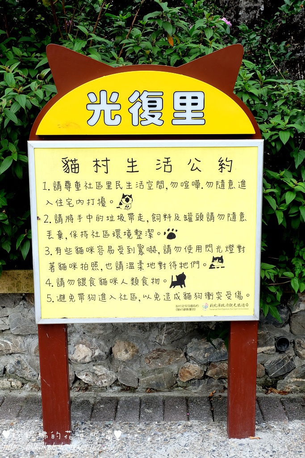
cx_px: 152
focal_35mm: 40
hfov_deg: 33.4
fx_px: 508
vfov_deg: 48.5
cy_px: 229
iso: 800
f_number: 10
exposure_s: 1/300
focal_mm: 26.9
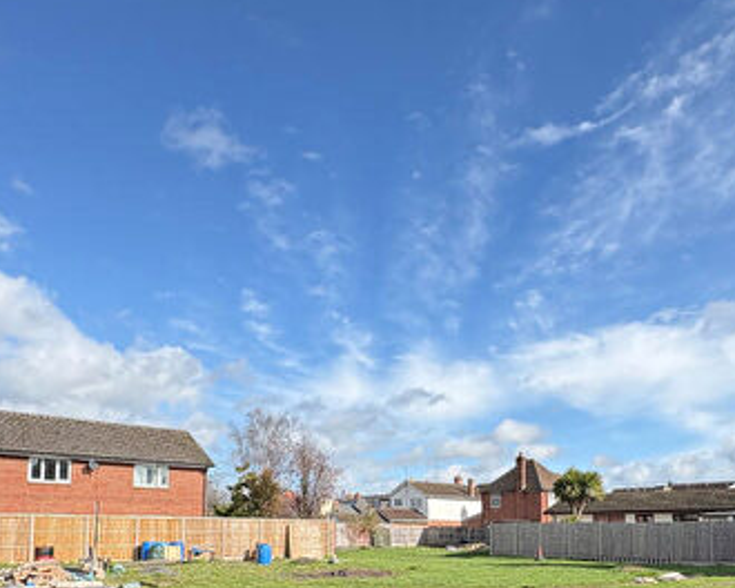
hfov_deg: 60.2
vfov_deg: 46.4
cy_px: 498
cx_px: 423
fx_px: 631
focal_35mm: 29
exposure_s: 1/1277
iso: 50
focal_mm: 2.22
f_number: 2.2
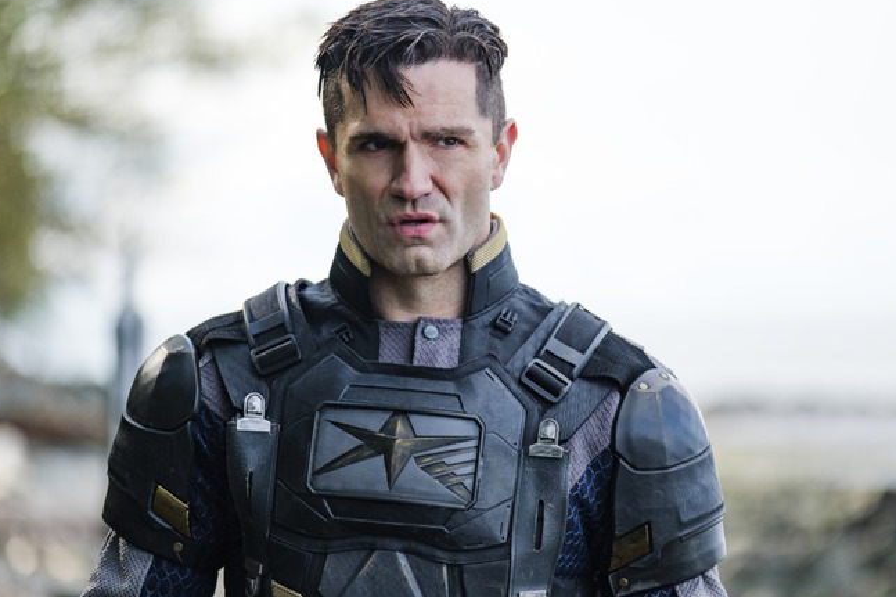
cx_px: 497
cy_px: 295
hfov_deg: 8.8
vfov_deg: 5.9
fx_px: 5822
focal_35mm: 234
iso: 200
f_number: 2.8
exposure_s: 1/1600
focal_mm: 129.2
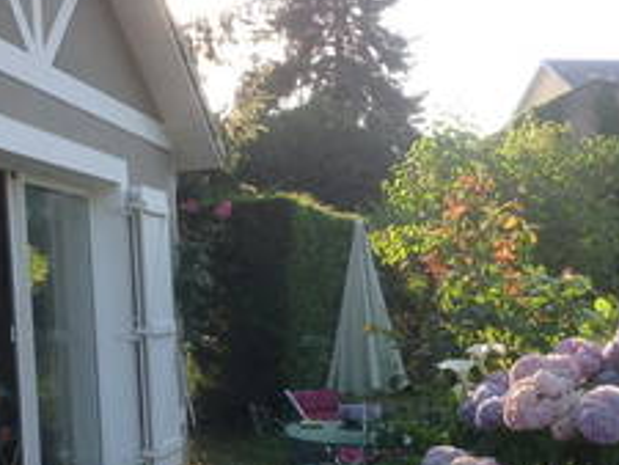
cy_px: 349
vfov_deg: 25.8
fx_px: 1002
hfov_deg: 34.0
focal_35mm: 56
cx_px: 198
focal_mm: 4.28
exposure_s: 1/282
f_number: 2.4
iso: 50
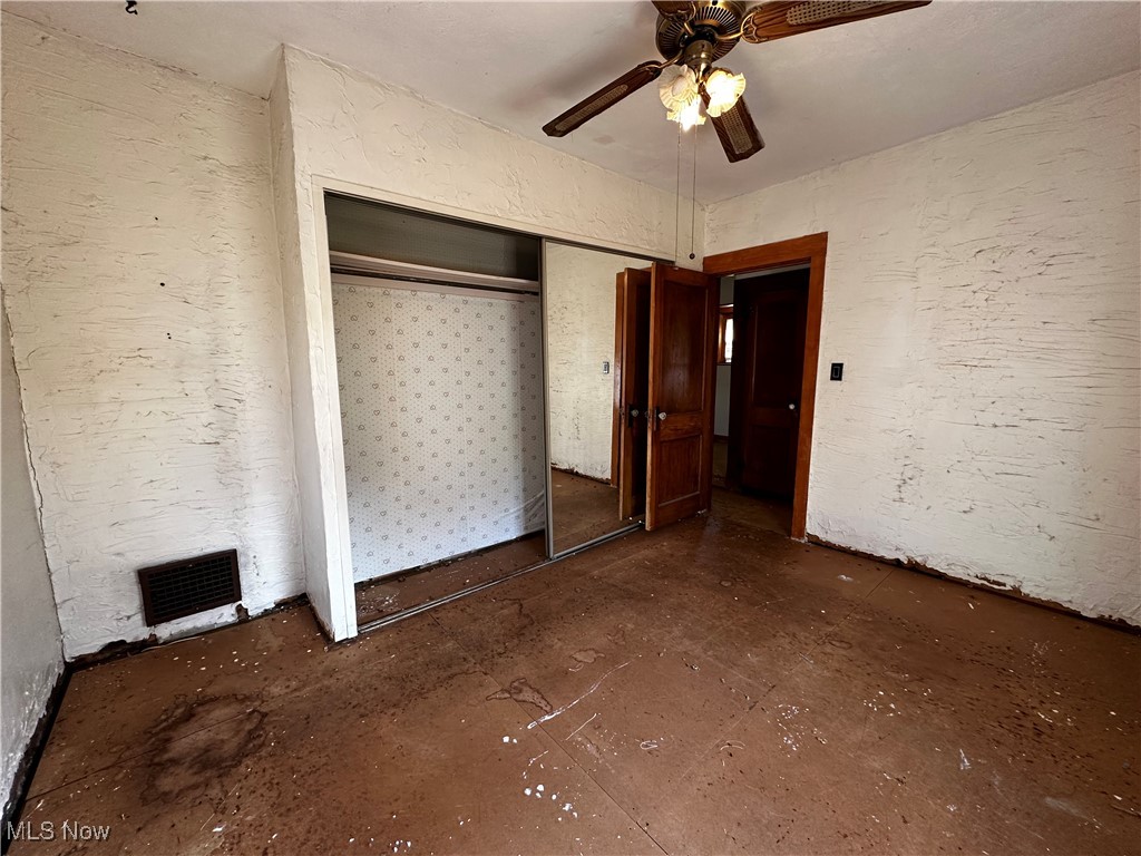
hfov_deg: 102.1
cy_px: 428
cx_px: 570
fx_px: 461
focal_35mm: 14
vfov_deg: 85.7
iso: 200
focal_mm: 2.22
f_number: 2.2
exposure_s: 1/60
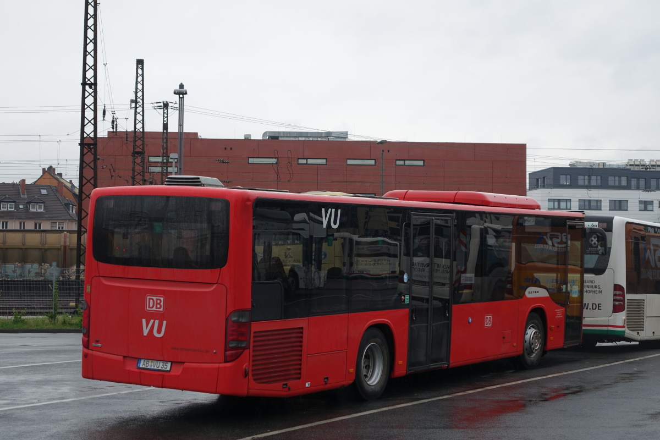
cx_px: 330
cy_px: 220
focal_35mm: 70
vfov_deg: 19.5
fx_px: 1283
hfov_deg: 28.8
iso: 125
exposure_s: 1/200
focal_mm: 25.71
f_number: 3.5
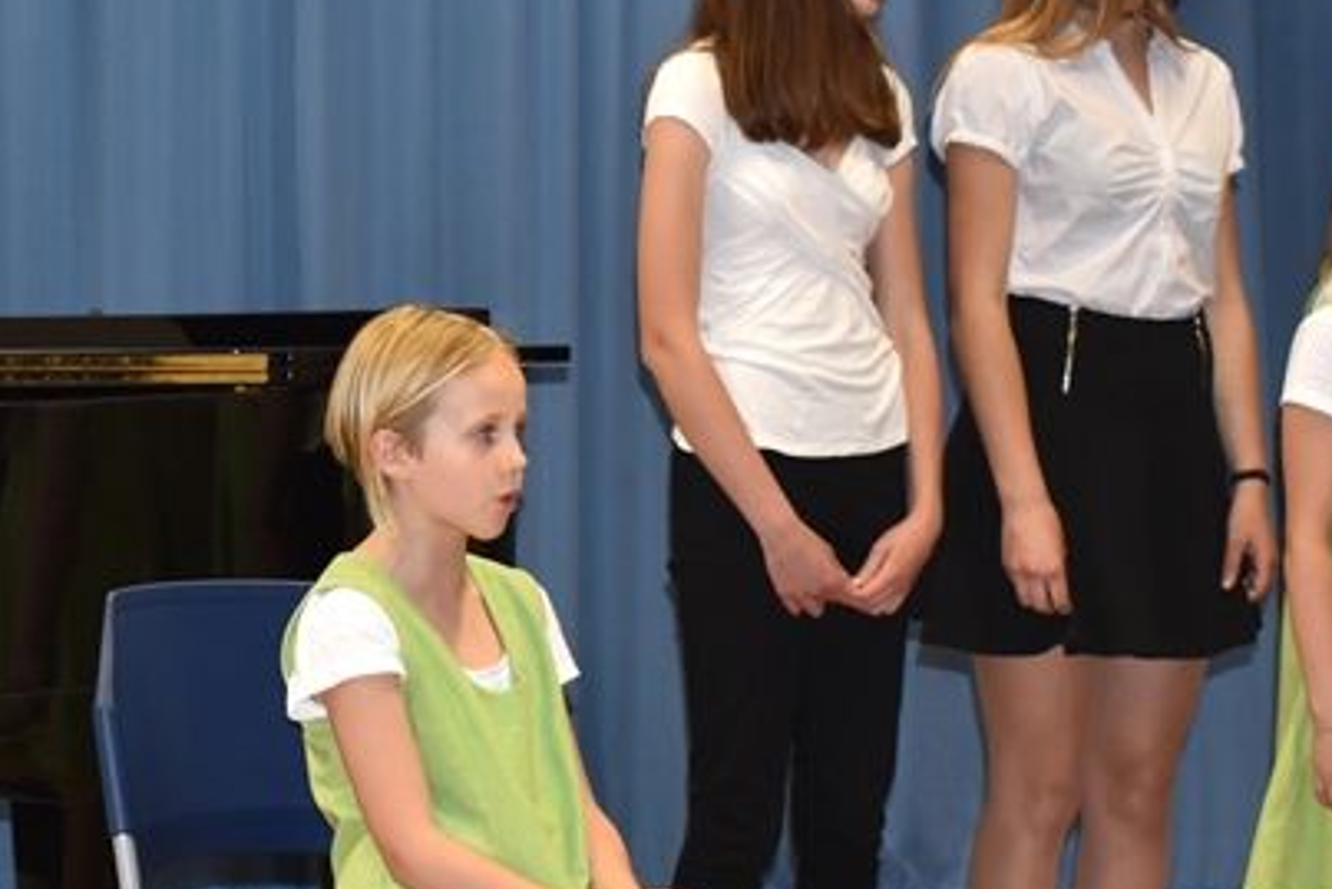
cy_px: 557
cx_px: 155
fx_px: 4515
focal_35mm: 122
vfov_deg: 11.2
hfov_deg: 16.6
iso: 720
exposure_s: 1/60
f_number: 4.5
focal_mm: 32
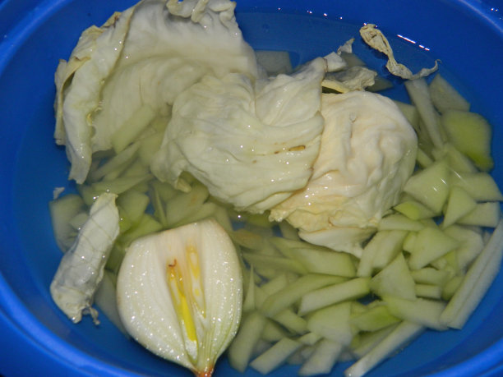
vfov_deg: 30.9
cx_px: 252
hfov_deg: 40.4
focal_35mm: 47
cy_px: 188
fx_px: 683
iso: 200
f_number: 10.2
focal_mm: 8.4
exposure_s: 1/50
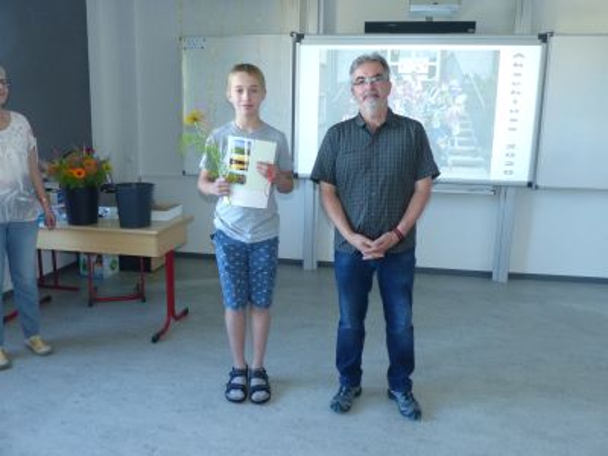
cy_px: 228
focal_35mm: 29
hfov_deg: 61.7
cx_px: 304
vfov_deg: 48.2
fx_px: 509
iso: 400
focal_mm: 5.3
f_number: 2.8
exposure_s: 1/60
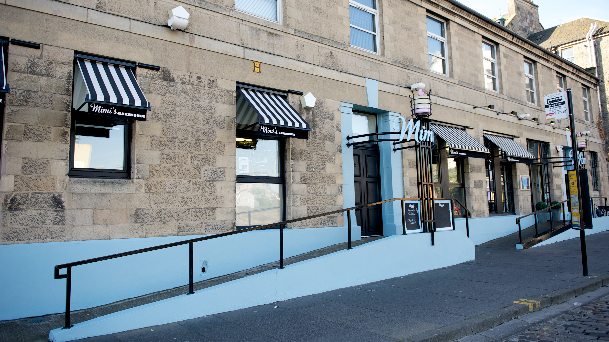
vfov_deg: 41.4
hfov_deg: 67.9
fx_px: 452
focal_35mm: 28
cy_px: 152
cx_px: 312
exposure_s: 1/500
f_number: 3.2
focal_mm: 26
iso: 250
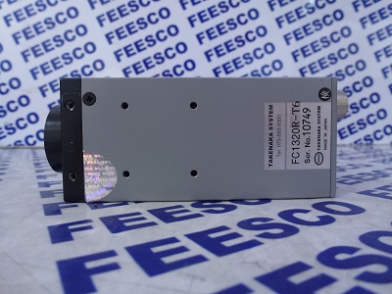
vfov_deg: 56.8
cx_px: 196
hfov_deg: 71.6
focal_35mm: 24
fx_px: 272
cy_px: 147
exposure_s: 1/8
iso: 200
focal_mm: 4.3
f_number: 3.3
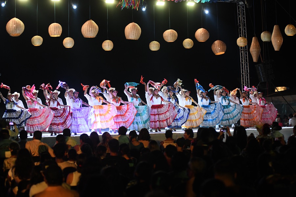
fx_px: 576
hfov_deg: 28.8
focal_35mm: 70
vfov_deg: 19.5
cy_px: 98
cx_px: 148
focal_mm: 70
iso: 4000
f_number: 2.8
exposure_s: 1/320
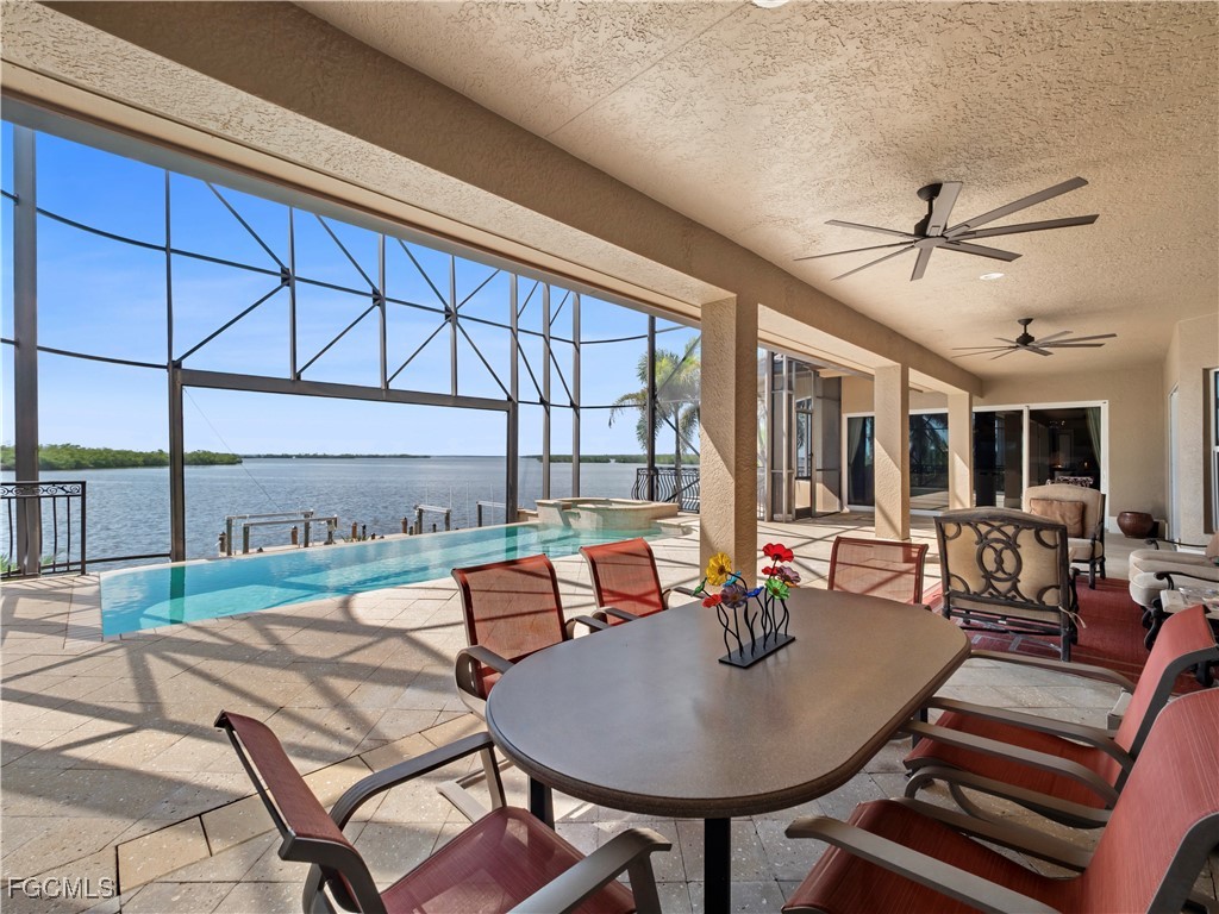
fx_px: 493
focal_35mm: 14
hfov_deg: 102.1
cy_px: 457
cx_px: 610
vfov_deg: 85.7
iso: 200
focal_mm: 7
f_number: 7.1
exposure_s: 1/60
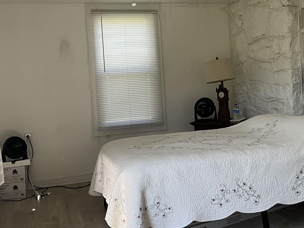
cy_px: 83
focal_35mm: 51
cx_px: 174
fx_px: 448
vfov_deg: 28.4
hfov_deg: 37.4
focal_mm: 3
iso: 20
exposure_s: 1/122
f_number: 1.8
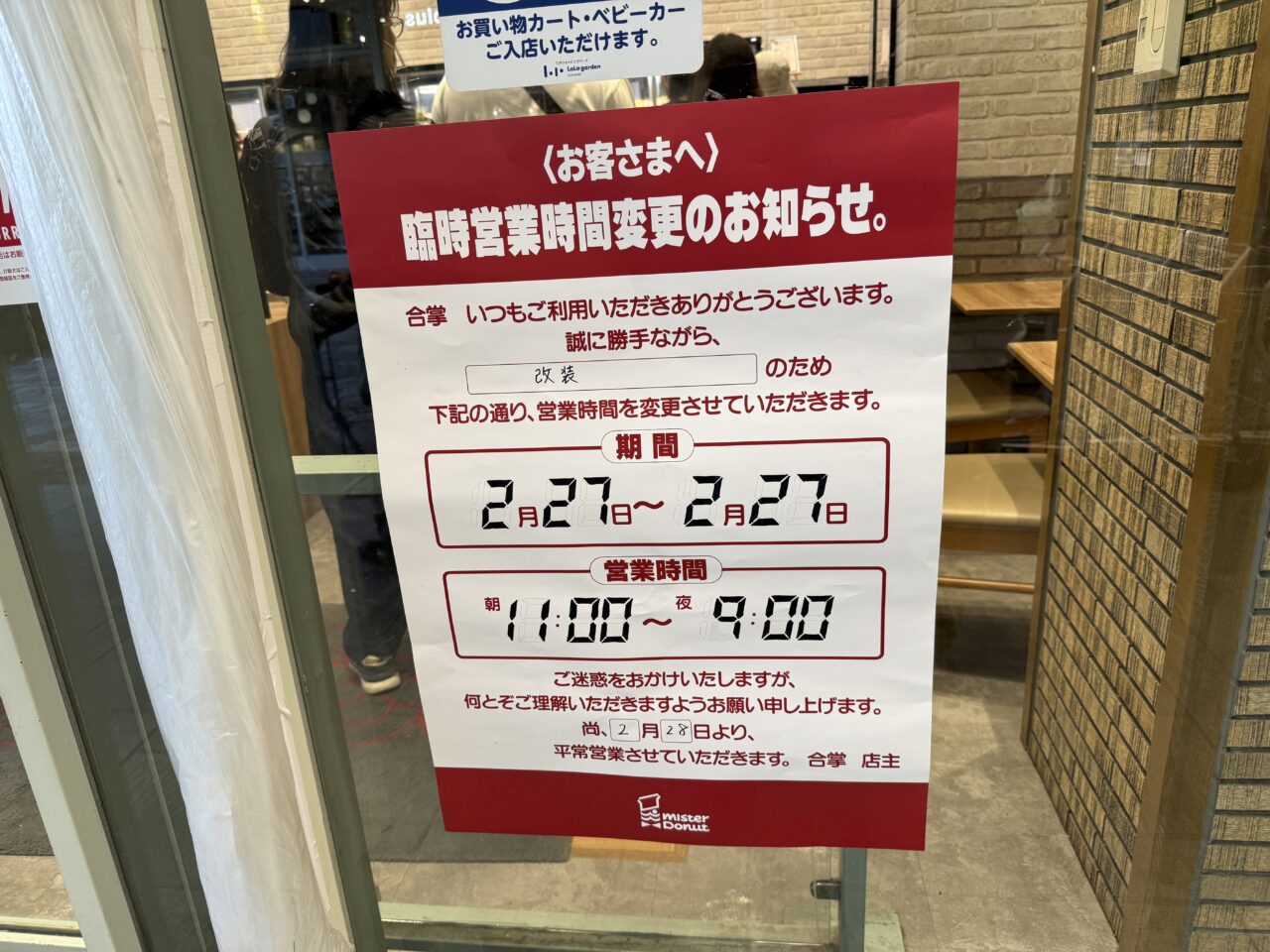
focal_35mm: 24
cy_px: 476
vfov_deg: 56.8
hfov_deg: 71.6
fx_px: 881
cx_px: 635
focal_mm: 6.76
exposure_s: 1/100
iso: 125
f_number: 1.78
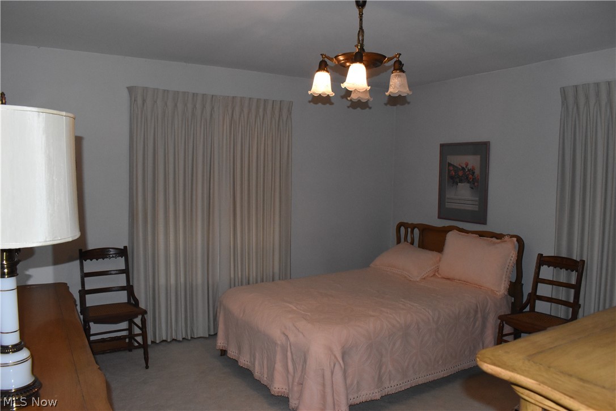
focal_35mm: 27
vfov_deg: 47.9
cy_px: 206
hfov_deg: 67.4
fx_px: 462
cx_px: 308
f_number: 7.1
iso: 3200
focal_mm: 18
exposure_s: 1/200
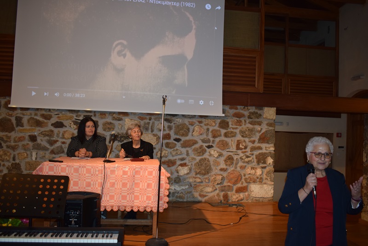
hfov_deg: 55.1
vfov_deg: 38.4
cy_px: 123
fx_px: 353
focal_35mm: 34
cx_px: 184
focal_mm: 23
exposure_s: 1/60
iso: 640
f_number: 3.8
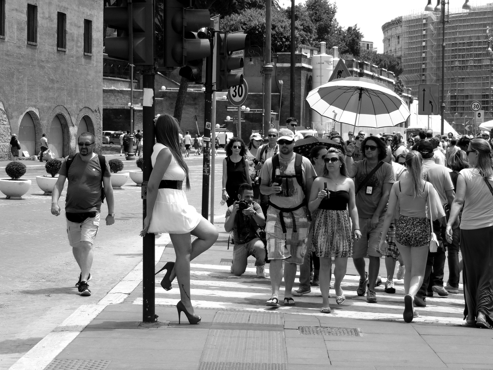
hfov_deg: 21.8
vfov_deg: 16.4
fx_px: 1282
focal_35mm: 90
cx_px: 246
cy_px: 185
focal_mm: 16
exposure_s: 1/320
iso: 100
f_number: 4.1
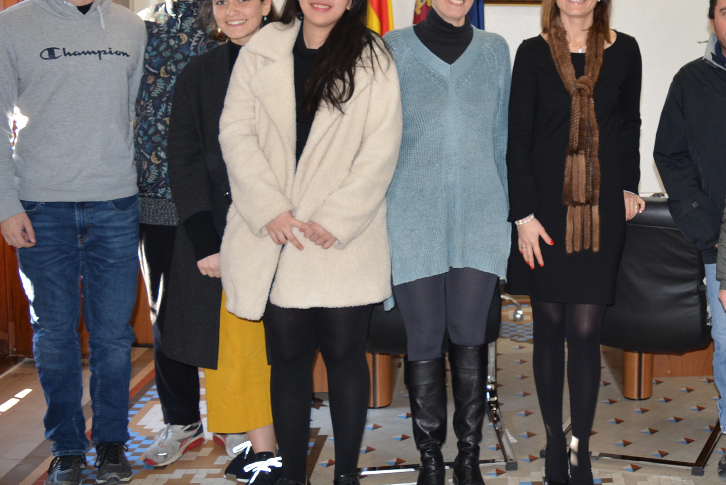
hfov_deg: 37.9
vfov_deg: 27.3
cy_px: 148
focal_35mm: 49
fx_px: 989
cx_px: 637
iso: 400
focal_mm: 18
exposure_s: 1/60
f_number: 4
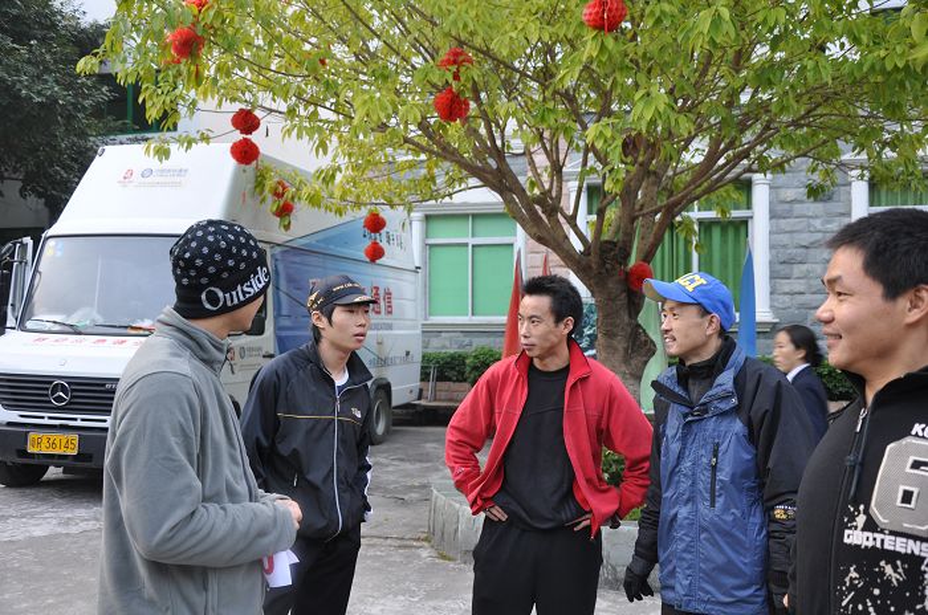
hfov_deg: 53.2
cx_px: 464
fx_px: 926
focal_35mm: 36
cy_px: 308
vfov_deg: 36.7
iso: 320
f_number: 3.8
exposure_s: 1/60
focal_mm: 24
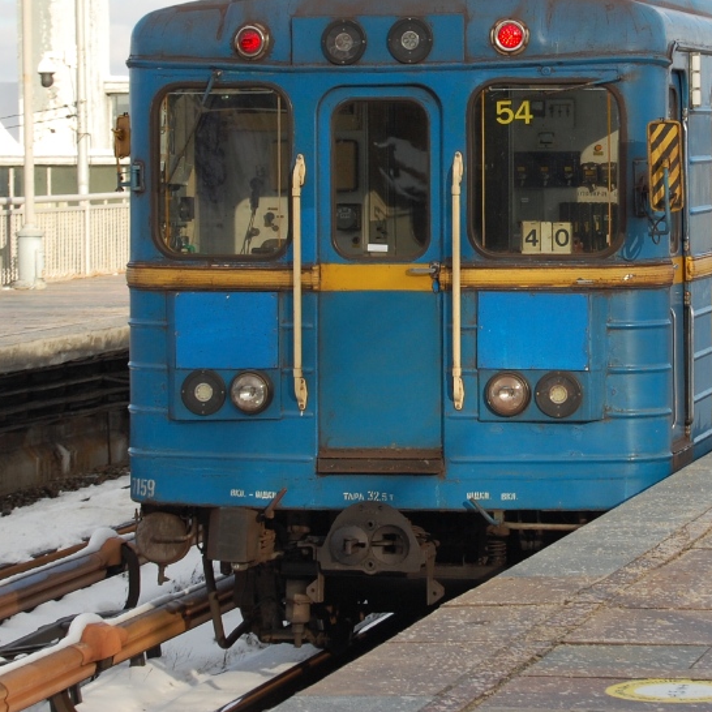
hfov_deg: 11.3
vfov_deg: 11.3
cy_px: 194
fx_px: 3582
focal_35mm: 154
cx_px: 475
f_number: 5.6
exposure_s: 1/500
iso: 320
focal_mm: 55
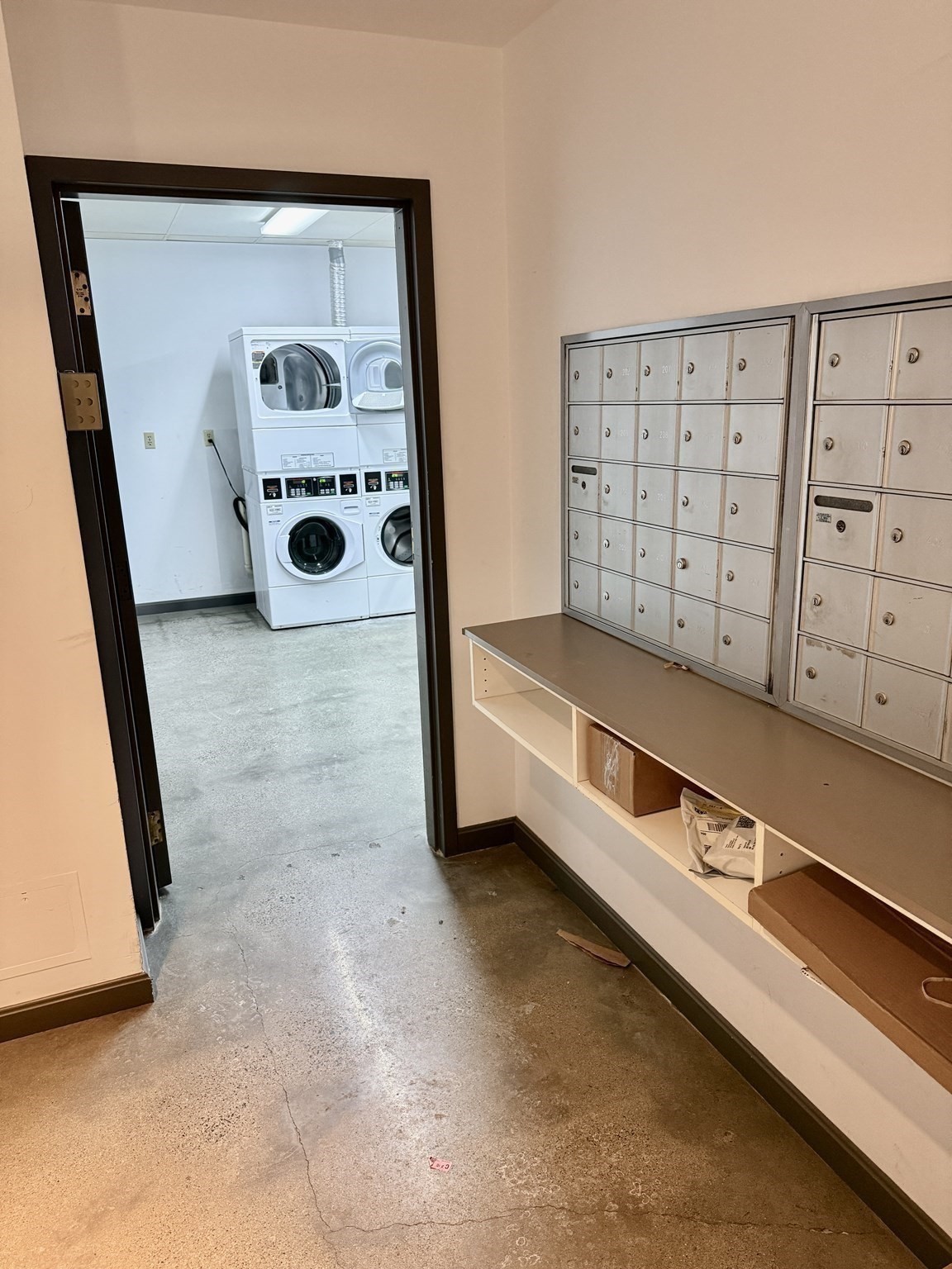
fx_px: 880
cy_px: 634
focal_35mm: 24
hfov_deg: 56.8
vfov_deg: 71.6
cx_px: 476
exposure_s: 1/60
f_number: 1.78
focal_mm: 6.76
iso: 320
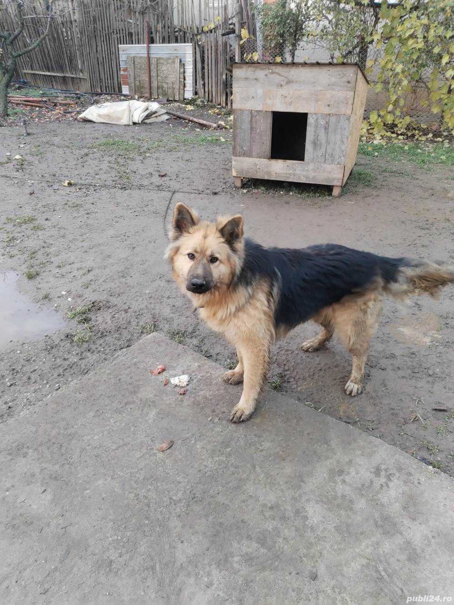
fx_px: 507
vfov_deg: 61.7
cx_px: 227
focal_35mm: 29
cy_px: 302
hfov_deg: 48.2
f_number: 1.8
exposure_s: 1/60
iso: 588
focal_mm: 4.75
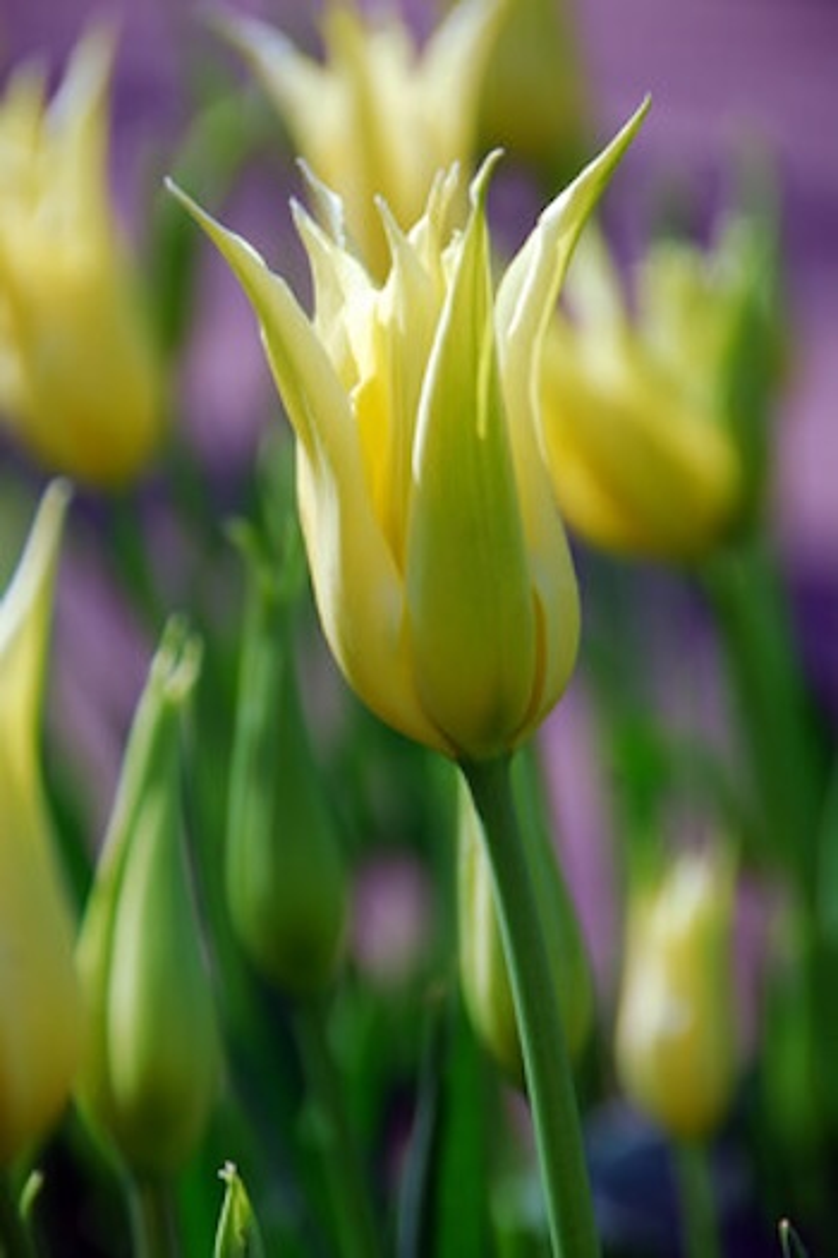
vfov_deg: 6.9
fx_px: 10474
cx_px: 419
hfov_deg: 4.6
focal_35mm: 300
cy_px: 629
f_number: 5.6
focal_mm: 200
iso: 200
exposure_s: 1/320
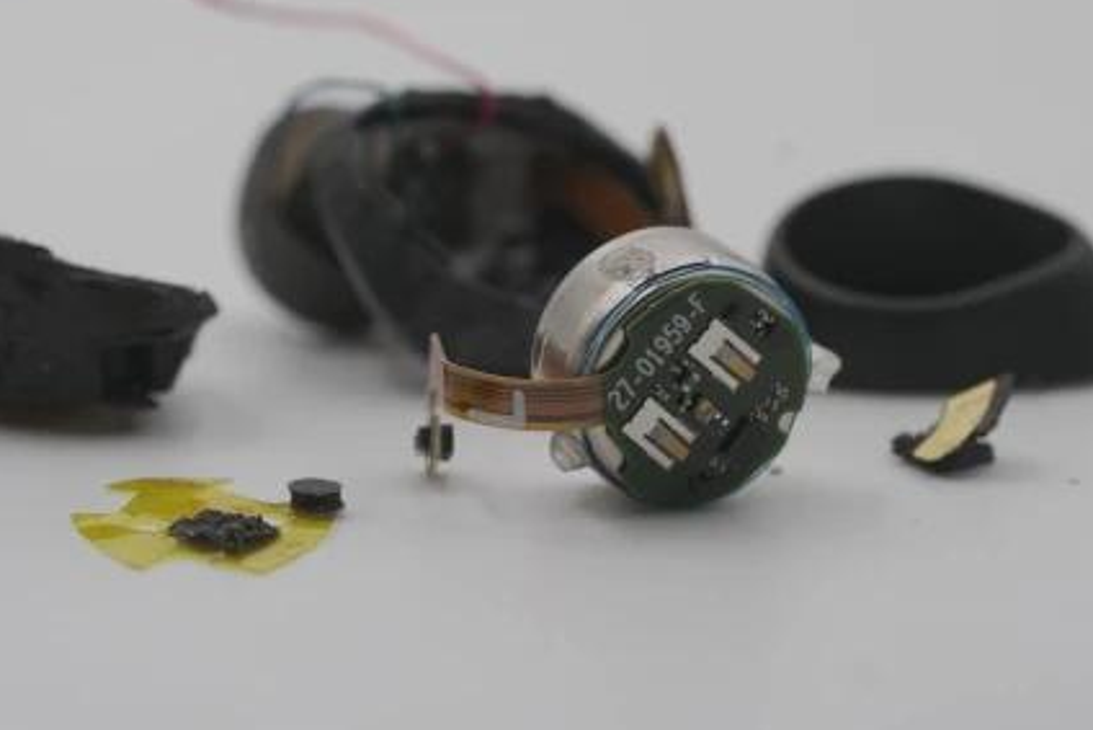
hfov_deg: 11.7
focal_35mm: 175
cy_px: 311
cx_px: 531
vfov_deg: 7.9
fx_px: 5315
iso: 125
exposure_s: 1/25
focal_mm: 90
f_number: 8
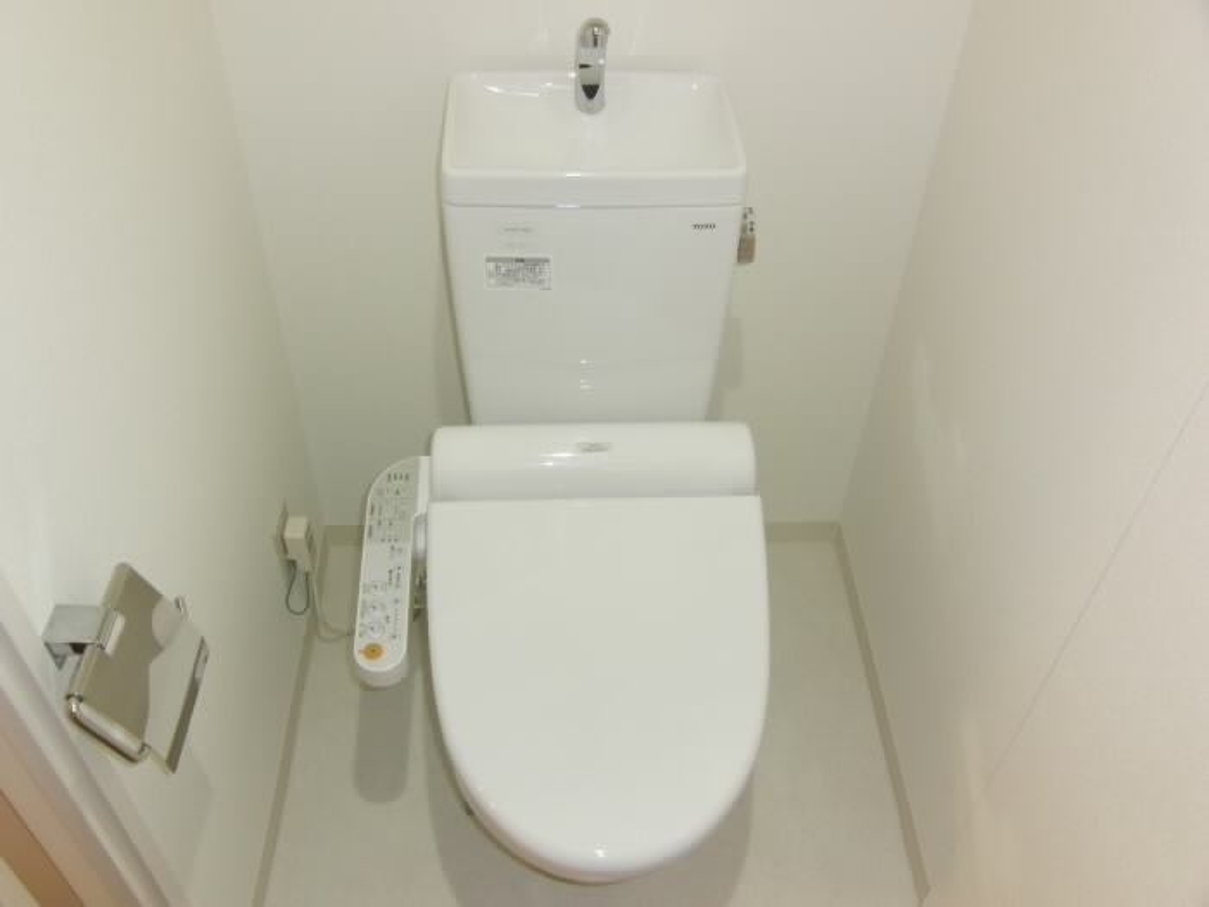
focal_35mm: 30
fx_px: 1048
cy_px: 454
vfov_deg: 46.8
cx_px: 604
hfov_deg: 60.0
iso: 200
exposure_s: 1/20
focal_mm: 5.2
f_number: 3.5
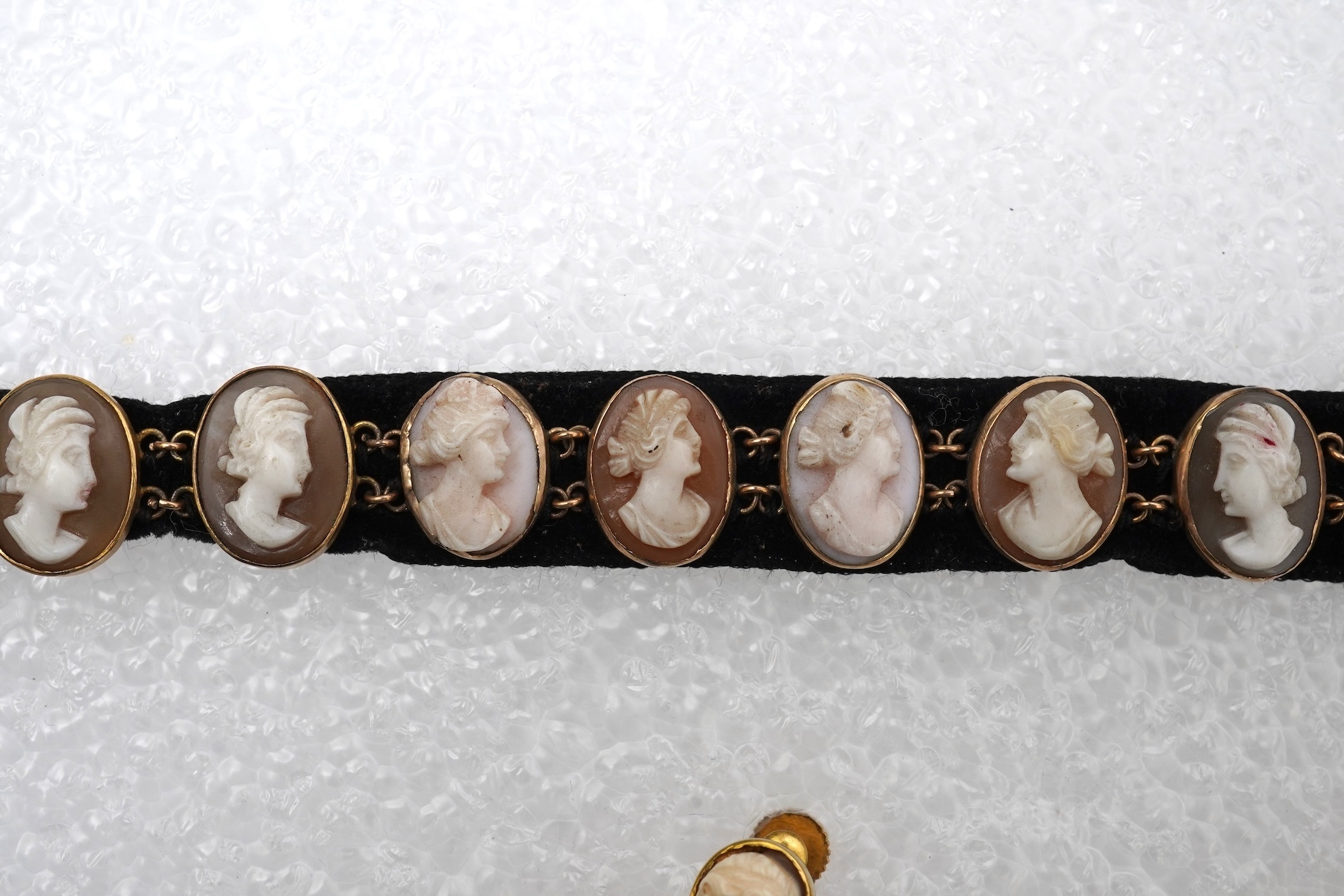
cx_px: 672
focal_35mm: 45
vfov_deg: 29.9
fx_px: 1680
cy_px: 448
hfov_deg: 43.6
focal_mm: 30
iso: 500
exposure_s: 1/100
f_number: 22
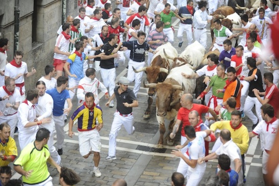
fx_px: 790
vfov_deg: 13.4
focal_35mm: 102
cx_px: 140
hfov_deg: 20.0
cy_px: 93
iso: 3200
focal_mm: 102
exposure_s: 1/500
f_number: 3.2
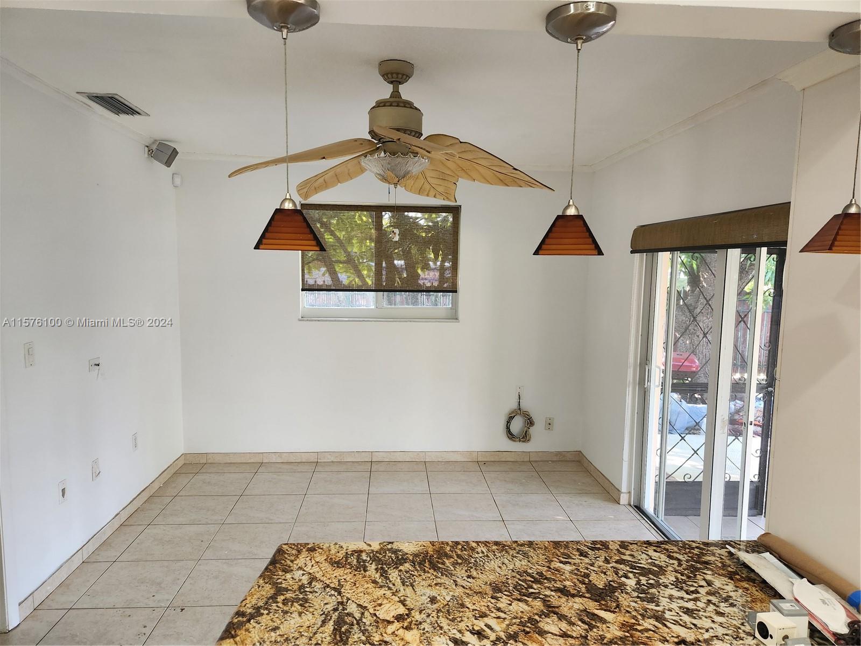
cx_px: 430
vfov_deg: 58.9
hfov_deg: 73.9
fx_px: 572
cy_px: 323
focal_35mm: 23
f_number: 1.8
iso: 320
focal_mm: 5.4
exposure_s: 1/120
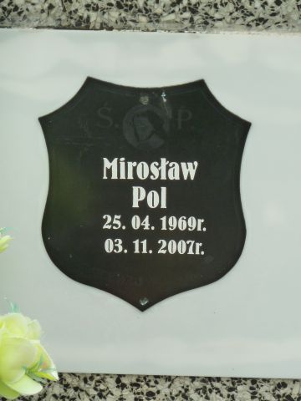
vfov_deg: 10.9
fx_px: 2110
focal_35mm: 182
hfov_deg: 8.2
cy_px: 200
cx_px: 150
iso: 250
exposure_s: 1/250
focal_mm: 29.9
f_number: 4.5
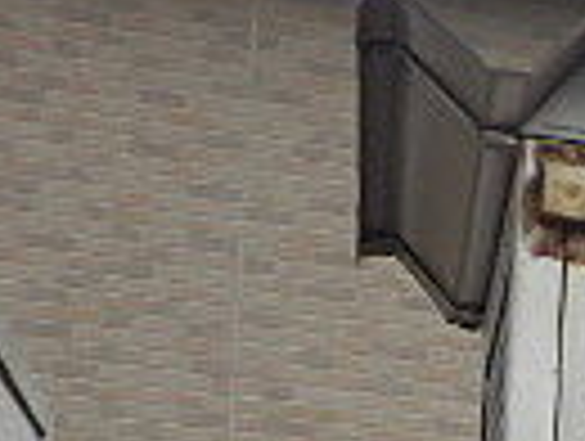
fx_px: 3081
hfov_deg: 9.6
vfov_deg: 7.8
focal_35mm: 182
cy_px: 914
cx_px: 1395
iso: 80
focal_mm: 6.6
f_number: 3.9
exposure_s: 1/40
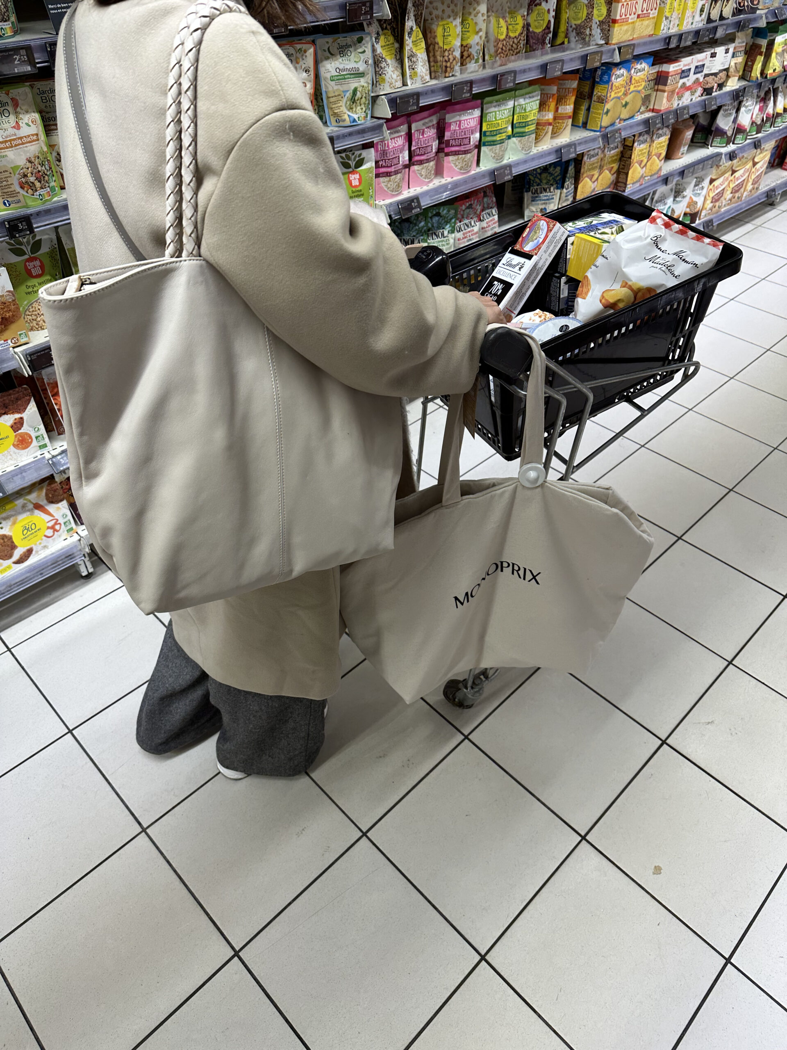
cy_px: 525
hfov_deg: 56.8
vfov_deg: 71.6
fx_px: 728
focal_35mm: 24
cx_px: 394
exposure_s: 1/100
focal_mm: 6.86
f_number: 1.78
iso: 100
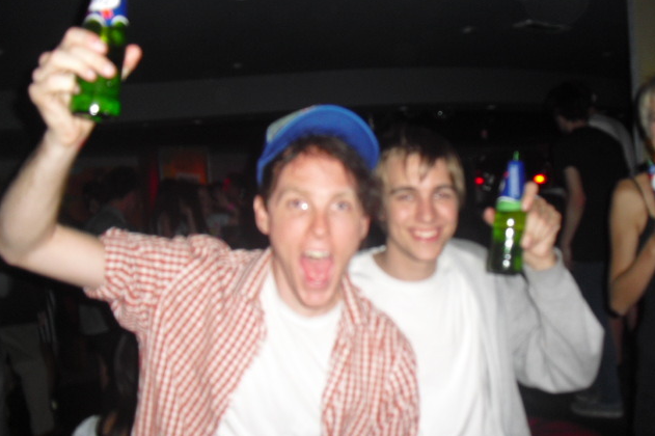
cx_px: 327
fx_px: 691
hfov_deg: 50.7
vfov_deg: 35.0
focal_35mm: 38
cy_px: 226
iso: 200
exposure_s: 1/60
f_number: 3.1
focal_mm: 6.3
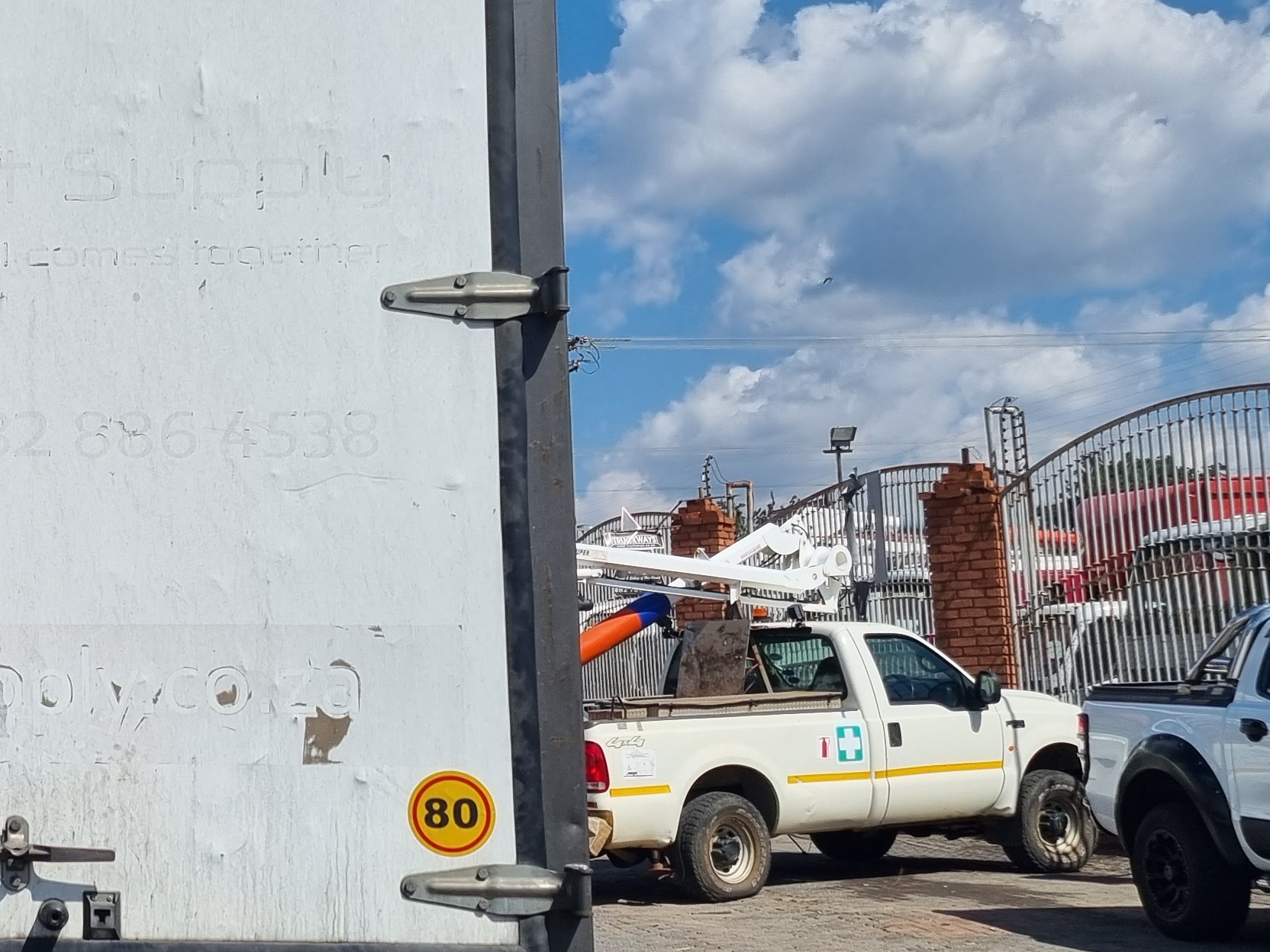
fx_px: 2311
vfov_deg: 23.3
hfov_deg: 27.6
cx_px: -191
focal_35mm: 63
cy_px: 474
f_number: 1.8
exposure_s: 1/5888
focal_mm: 5.4
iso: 50
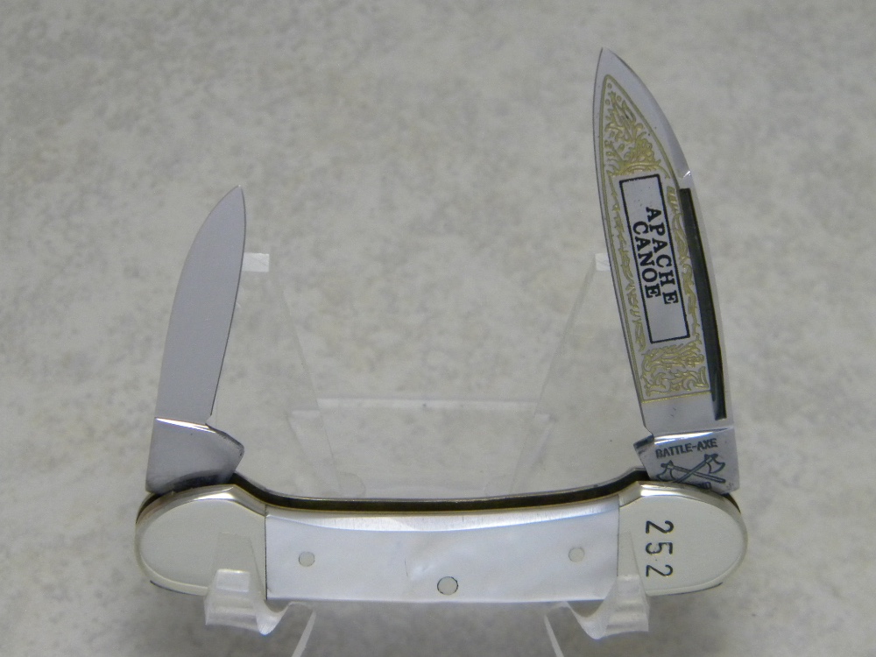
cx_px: 438
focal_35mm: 105
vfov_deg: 14.1
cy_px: 328
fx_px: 2657
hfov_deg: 18.7
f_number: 4.7
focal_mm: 19
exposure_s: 1/27.8
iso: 400
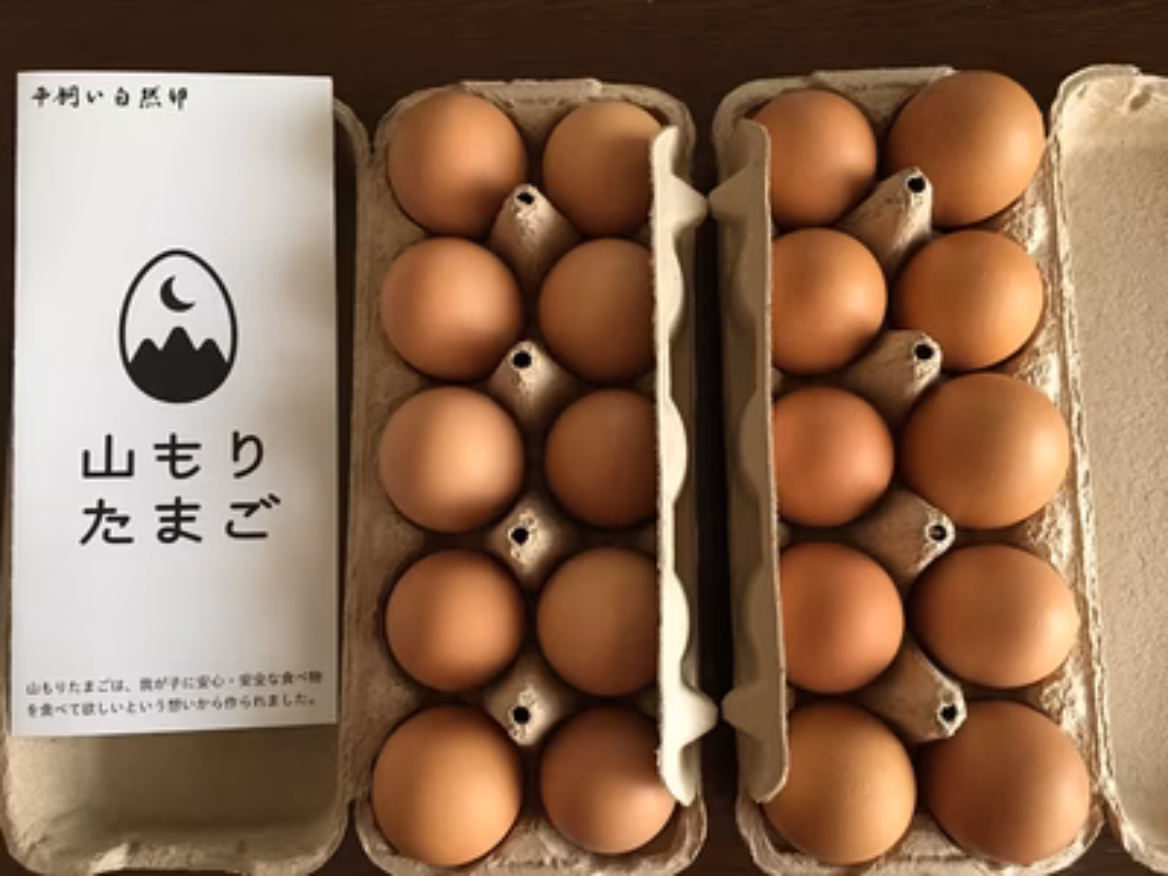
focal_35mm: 29
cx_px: 584
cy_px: 438
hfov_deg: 61.7
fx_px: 979
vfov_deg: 48.2
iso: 100
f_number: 2.2
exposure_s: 1/10
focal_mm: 4.15
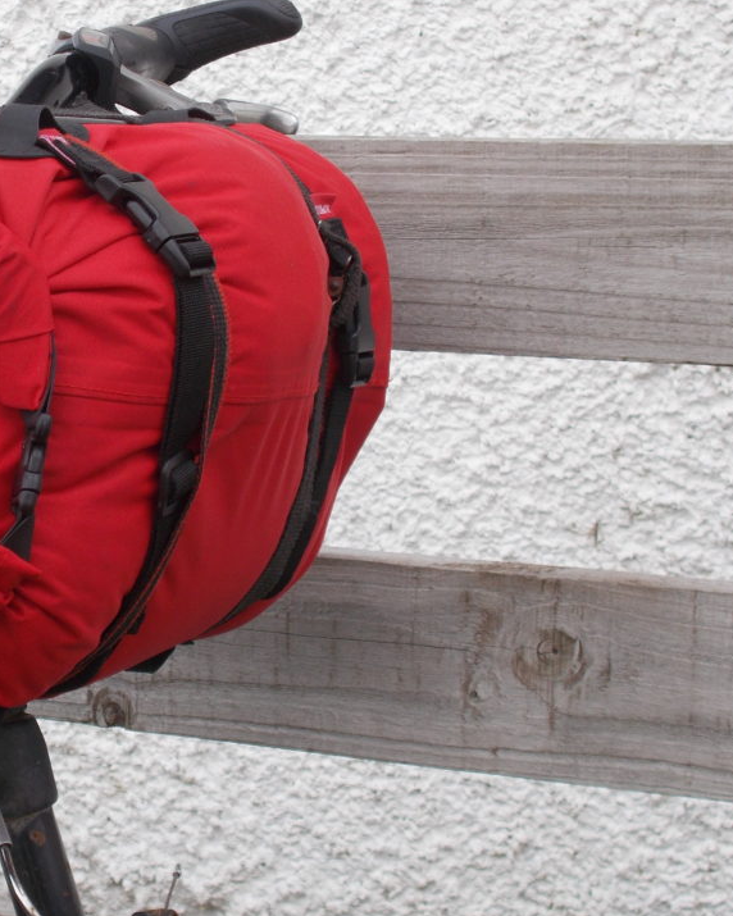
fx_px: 2576
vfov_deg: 20.1
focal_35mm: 95
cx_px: 24
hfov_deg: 15.9
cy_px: 359
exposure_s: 1/100
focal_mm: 10.3
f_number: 4.9
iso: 80
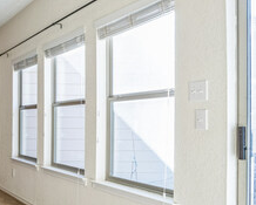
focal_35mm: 44
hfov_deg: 29.0
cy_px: 128
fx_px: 334
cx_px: -115
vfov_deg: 34.0
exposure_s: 1/30
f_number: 8
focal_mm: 16
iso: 250
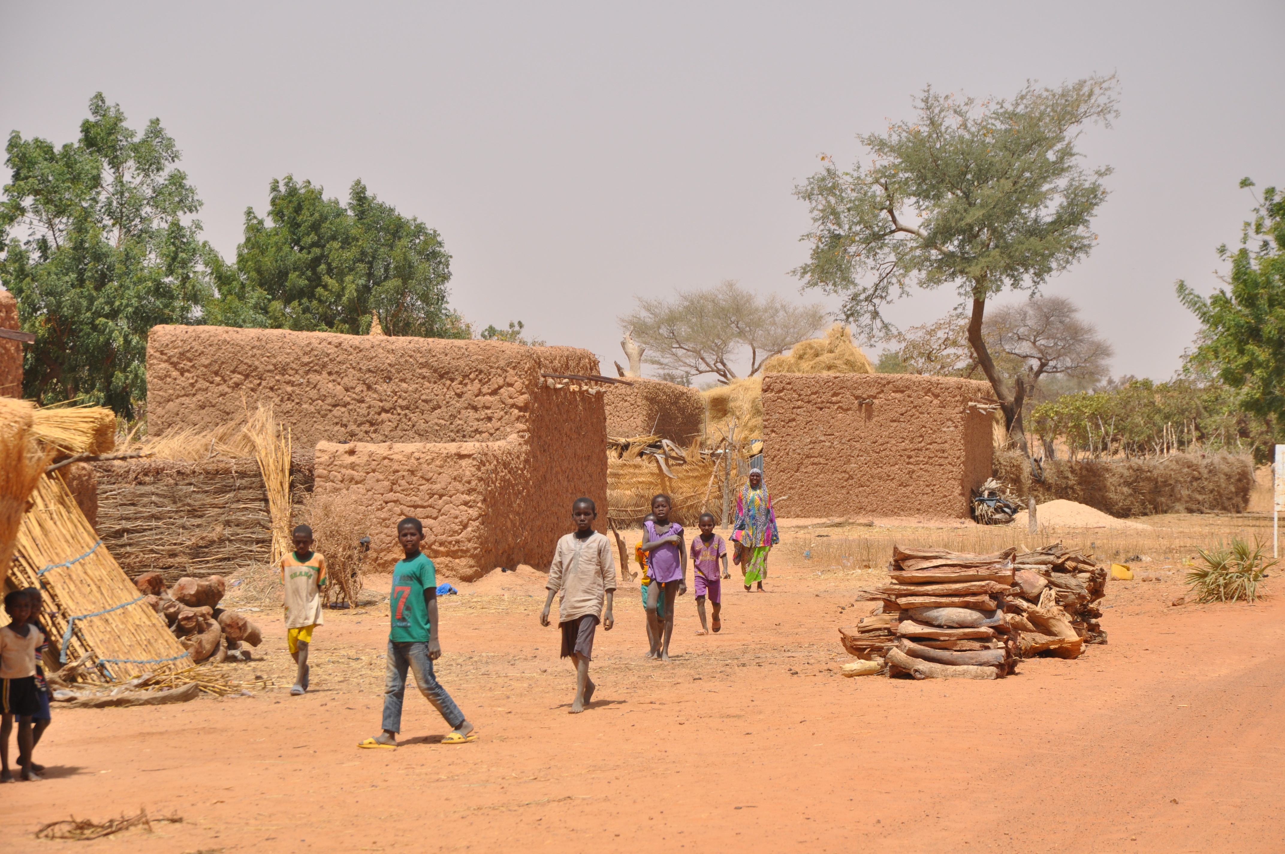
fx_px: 5615
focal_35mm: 158
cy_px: 427
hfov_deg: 13.1
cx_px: 642
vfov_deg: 8.7
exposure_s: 1/400
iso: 200
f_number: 10
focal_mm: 105
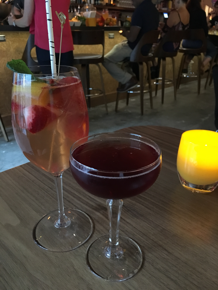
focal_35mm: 29
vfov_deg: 61.7
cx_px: 109
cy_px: 145
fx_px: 244
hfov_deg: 48.2
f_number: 2.2
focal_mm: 4.15
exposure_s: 1/15
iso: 320
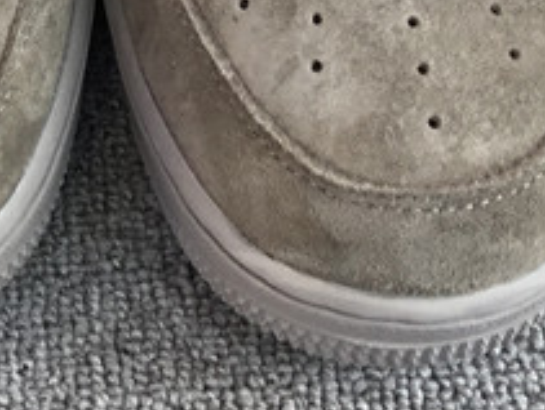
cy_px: -378
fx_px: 2082
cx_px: 26
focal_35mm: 132
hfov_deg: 14.7
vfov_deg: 10.5
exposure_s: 1/114
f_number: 2.4
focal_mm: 3.3
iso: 25
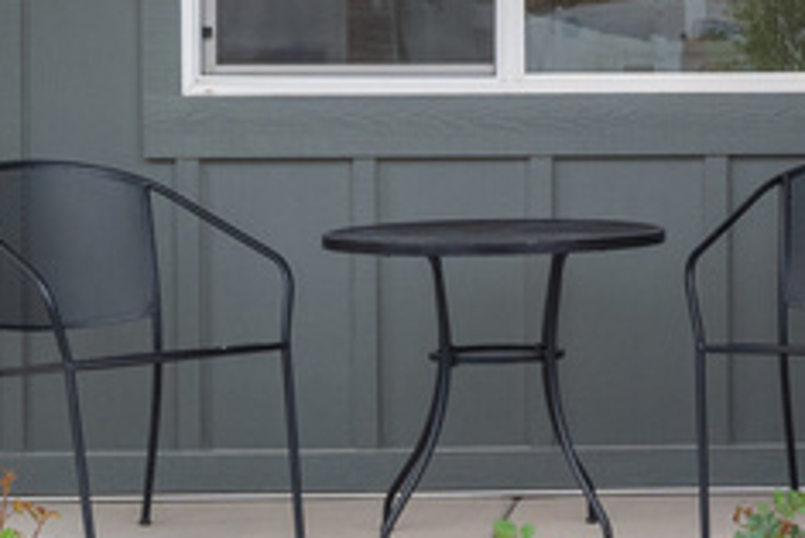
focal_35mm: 131
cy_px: 3
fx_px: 2931
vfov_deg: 10.4
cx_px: 939
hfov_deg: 15.1
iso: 800
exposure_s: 1/160
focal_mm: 30
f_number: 8
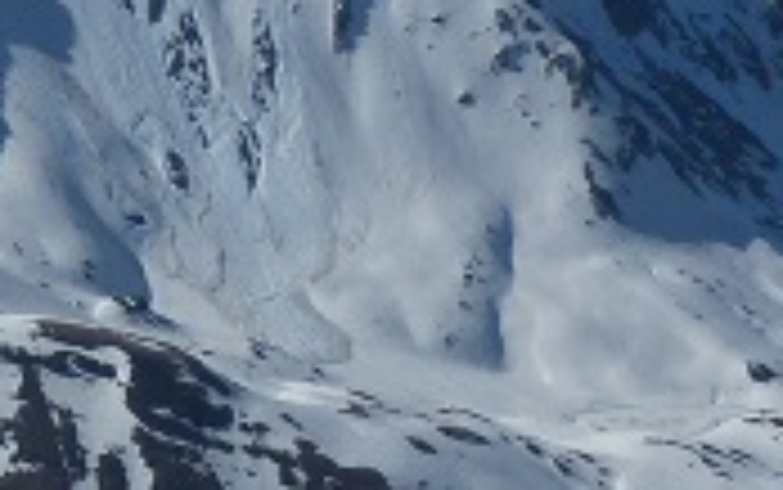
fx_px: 4719
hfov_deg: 8.8
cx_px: -882
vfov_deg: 5.7
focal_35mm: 221
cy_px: -647
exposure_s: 1/250
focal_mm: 7.6
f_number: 5.6
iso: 80
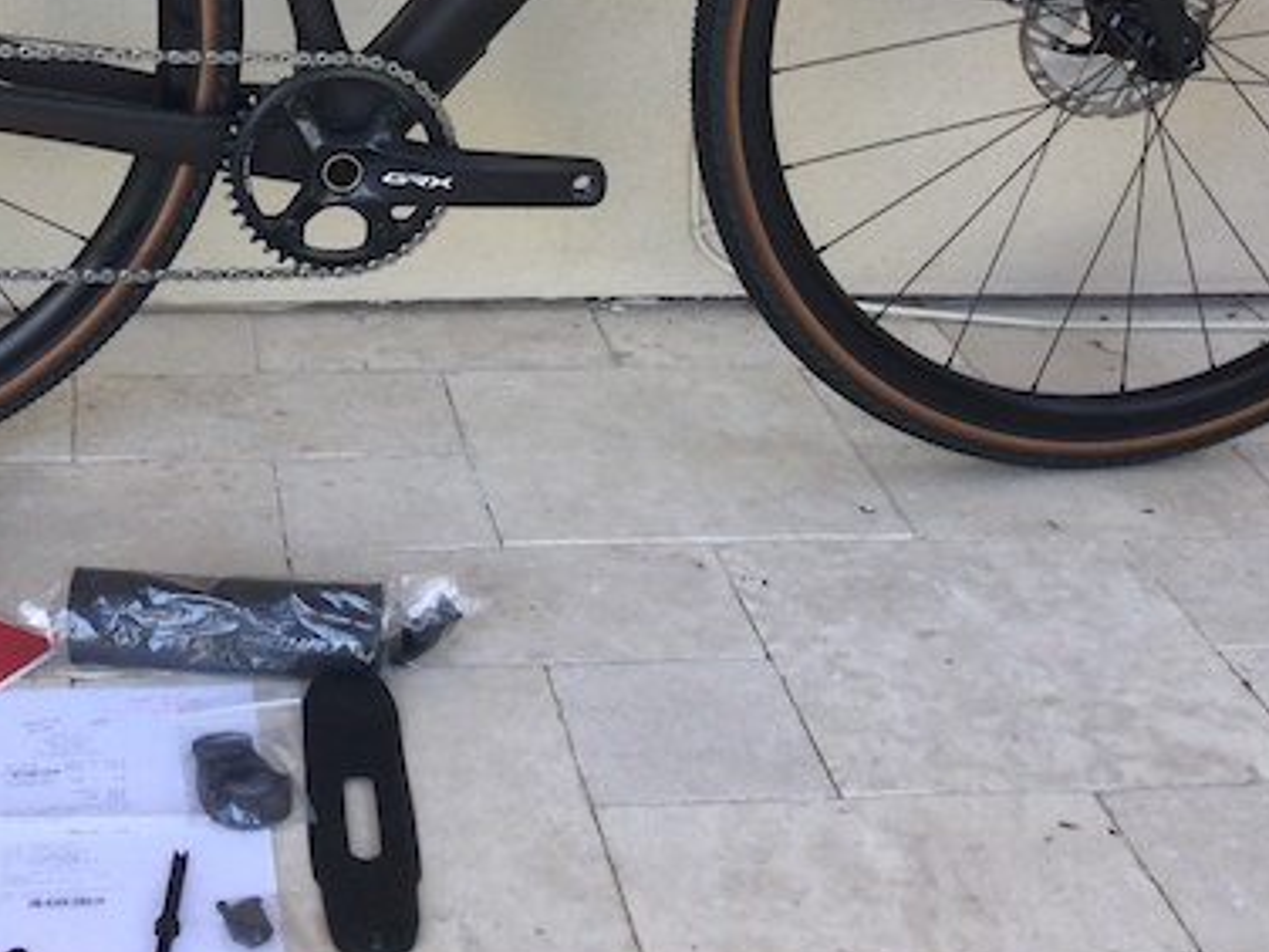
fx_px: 2420
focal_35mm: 66
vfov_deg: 21.5
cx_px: 368
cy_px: 14
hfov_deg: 29.1
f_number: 2.4
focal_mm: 3.3
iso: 40
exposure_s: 1/120
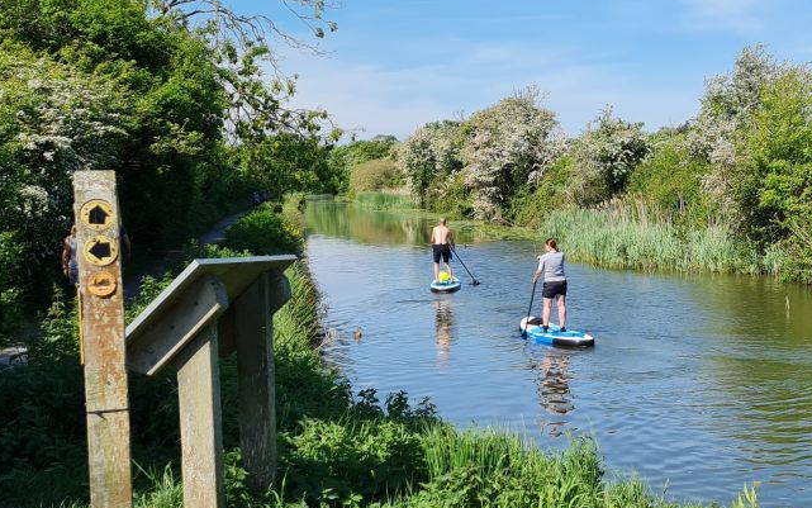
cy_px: 243
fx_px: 1217
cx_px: 703
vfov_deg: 23.6
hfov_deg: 35.1
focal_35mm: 55
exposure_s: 1/2104
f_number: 1.8
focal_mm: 5.4
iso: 50
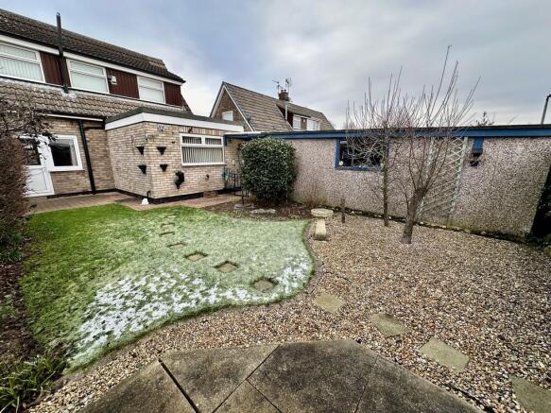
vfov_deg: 85.7
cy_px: 206
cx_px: 276
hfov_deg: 102.1
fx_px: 223
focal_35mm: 14
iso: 40
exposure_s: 1/99
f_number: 2.2
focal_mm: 2.22
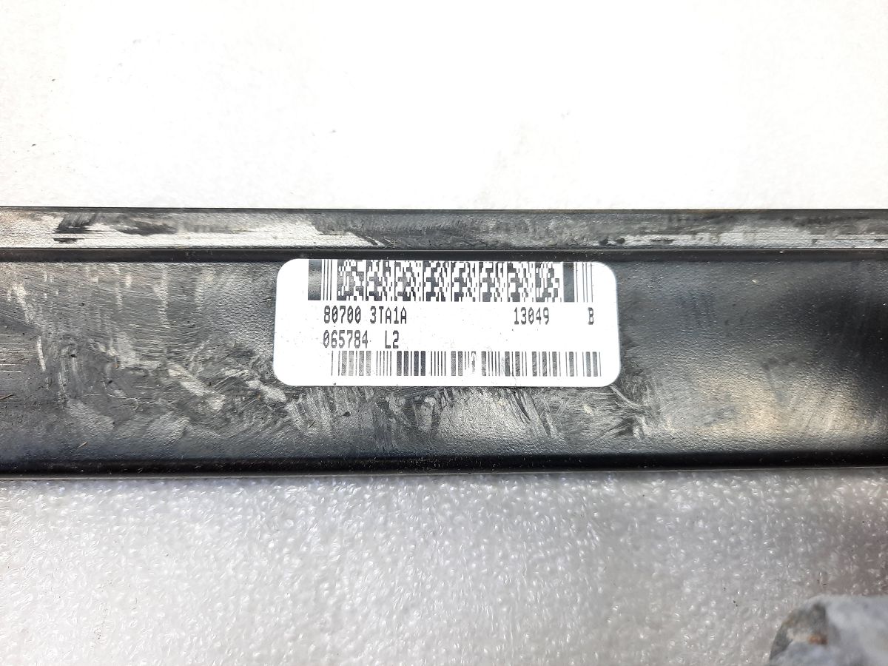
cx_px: 444
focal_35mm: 25
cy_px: 333
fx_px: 641
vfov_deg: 54.9
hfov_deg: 69.4
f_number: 2
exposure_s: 1/50
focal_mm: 4.6
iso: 125
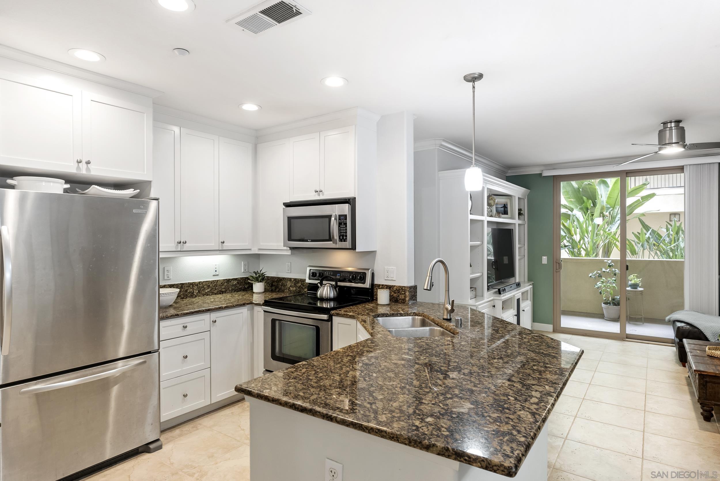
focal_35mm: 20
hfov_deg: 83.9
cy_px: 240
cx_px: 360
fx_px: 400
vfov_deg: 62.0
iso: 500
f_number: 8
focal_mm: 20
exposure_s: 1/2.5
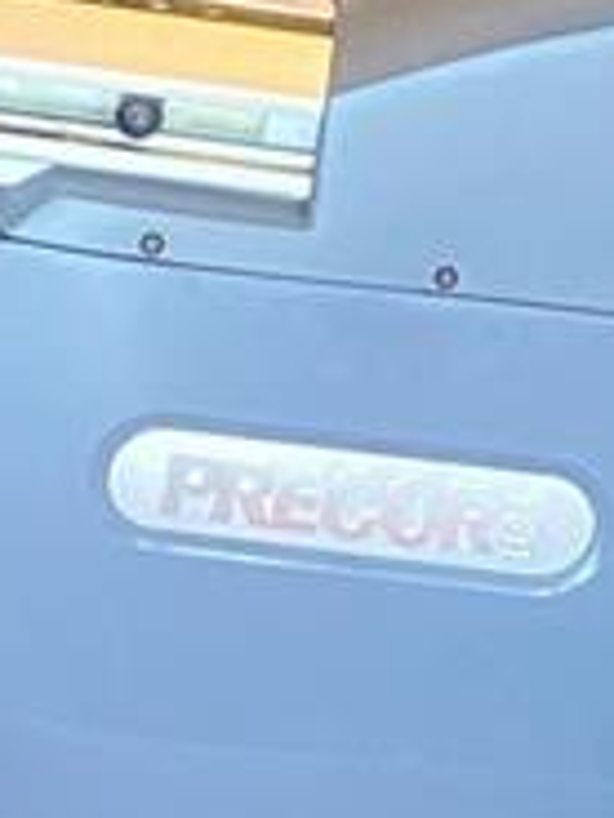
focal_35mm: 170
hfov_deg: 8.7
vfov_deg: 10.7
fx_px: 4020
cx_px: 681
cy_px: -756
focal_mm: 4.25
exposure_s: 1/40
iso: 500
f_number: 1.8
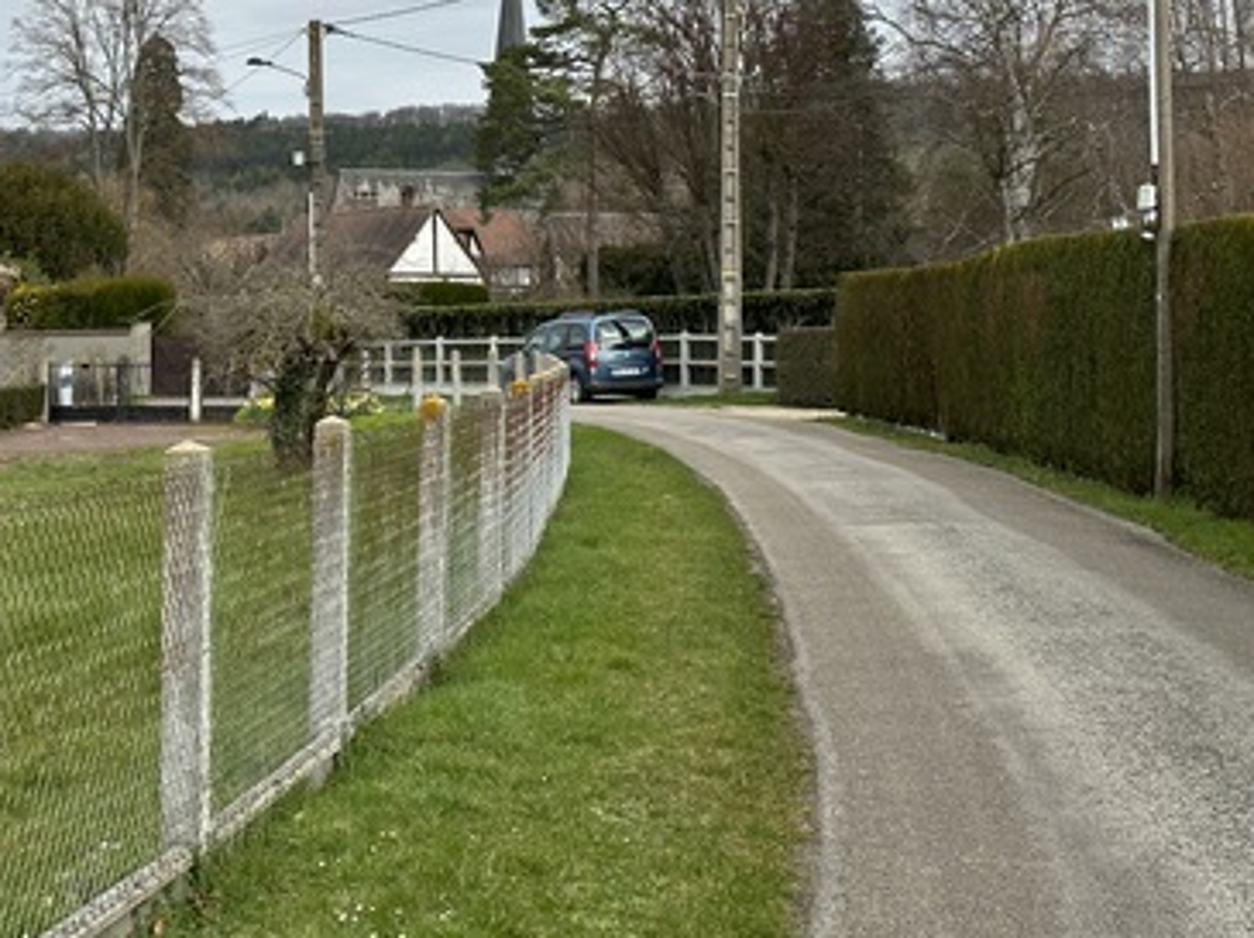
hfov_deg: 24.7
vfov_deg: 18.5
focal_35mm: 79
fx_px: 2859
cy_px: 192
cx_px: 488
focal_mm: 6.86
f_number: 1.78
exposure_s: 1/2114
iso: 64
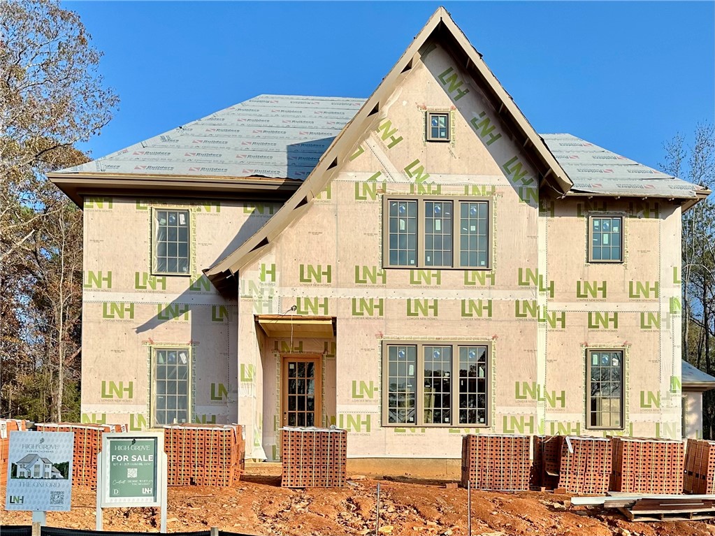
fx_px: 496
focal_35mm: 24
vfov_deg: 56.8
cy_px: 268
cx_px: 358
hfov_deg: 71.6
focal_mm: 6.86
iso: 80
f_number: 1.78
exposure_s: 1/4545
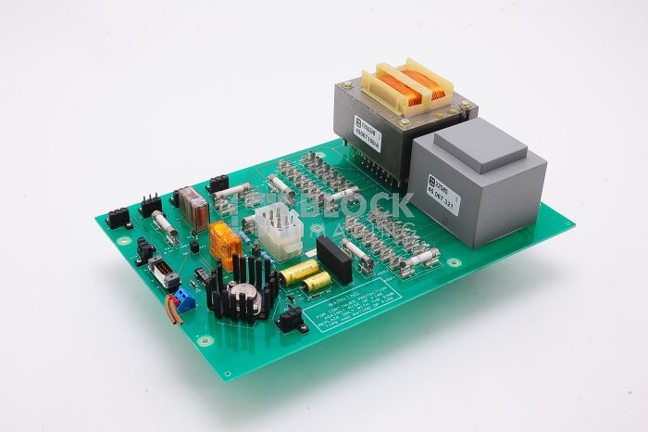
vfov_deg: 27.0
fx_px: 900
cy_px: 216
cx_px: 324
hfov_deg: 39.6
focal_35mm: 50
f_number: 14
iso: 320
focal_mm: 50
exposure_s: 1/160
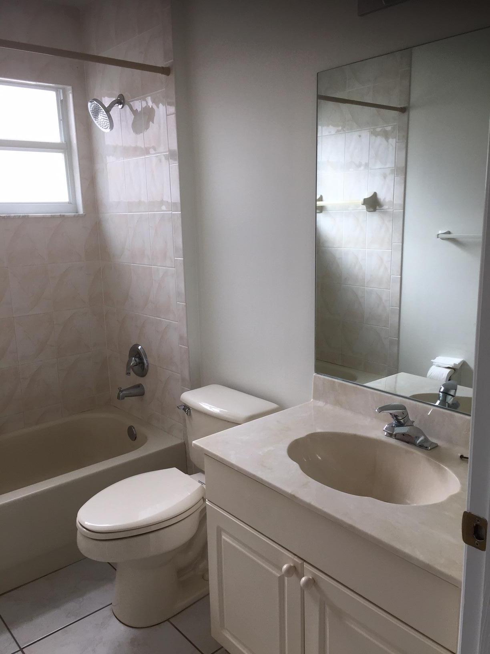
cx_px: 245
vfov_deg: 61.7
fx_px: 547
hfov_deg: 48.2
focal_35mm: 29
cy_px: 327
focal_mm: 4.15
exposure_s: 1/120
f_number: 2.2
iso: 50
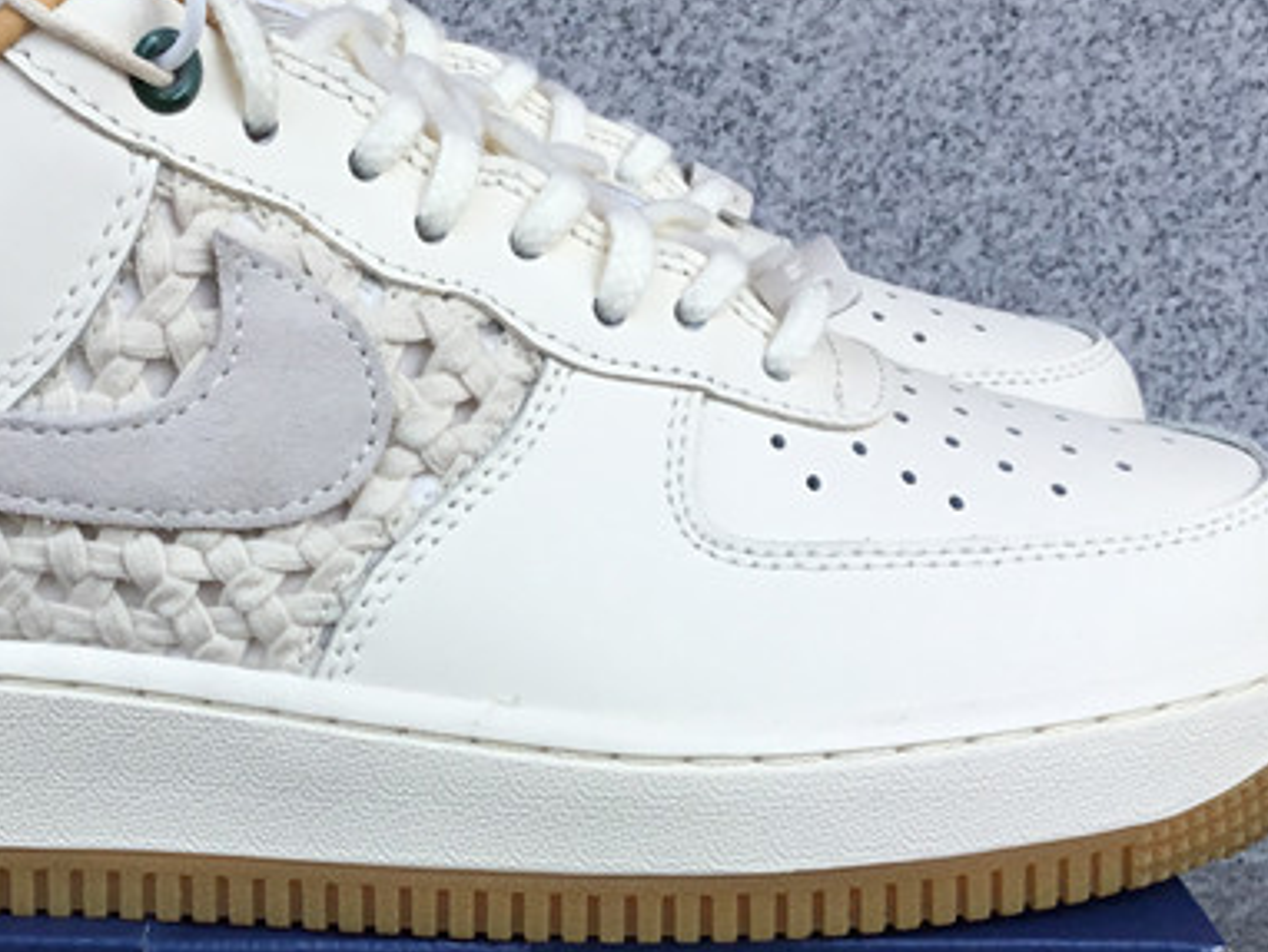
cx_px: 345
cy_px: 751
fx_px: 2676
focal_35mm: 73
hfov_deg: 26.4
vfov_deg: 20.0
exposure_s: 1/407
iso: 25
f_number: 2.4
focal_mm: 3.3
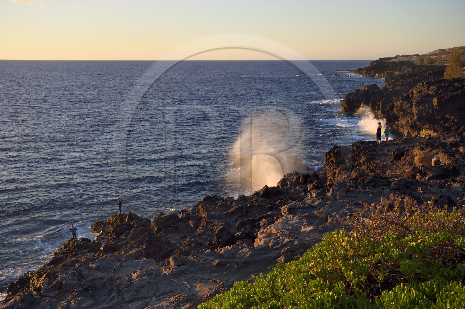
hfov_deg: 50.7
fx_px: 490
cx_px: 232
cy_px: 154
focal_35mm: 38
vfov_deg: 35.0
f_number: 5
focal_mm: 38
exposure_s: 1/800
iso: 400
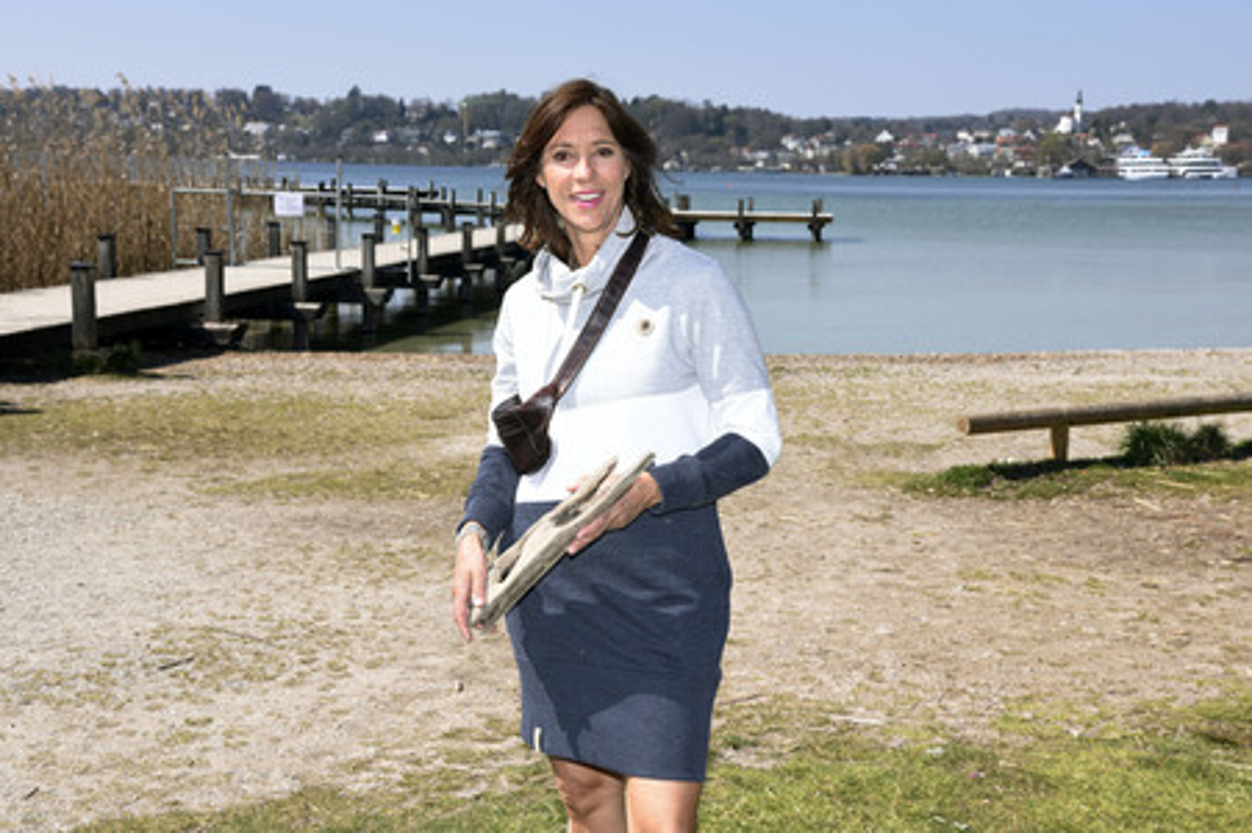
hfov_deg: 39.6
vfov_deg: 27.0
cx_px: 626
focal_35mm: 50
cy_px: 416
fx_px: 1738
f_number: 9
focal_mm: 50
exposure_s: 1/160
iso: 125
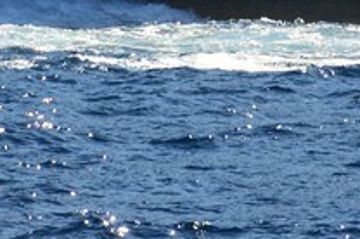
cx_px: 1139
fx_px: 13828
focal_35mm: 1385
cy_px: -653
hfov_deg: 1.5
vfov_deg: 1.0
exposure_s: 1/640
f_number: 9
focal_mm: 180
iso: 400
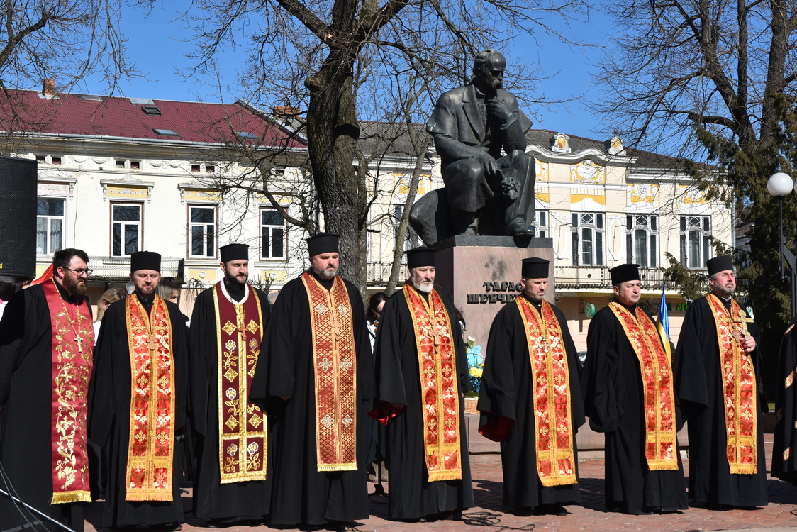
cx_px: 398
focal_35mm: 60
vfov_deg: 22.6
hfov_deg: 33.4
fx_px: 1329
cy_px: 266
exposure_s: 1/320
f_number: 9
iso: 100
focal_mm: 40
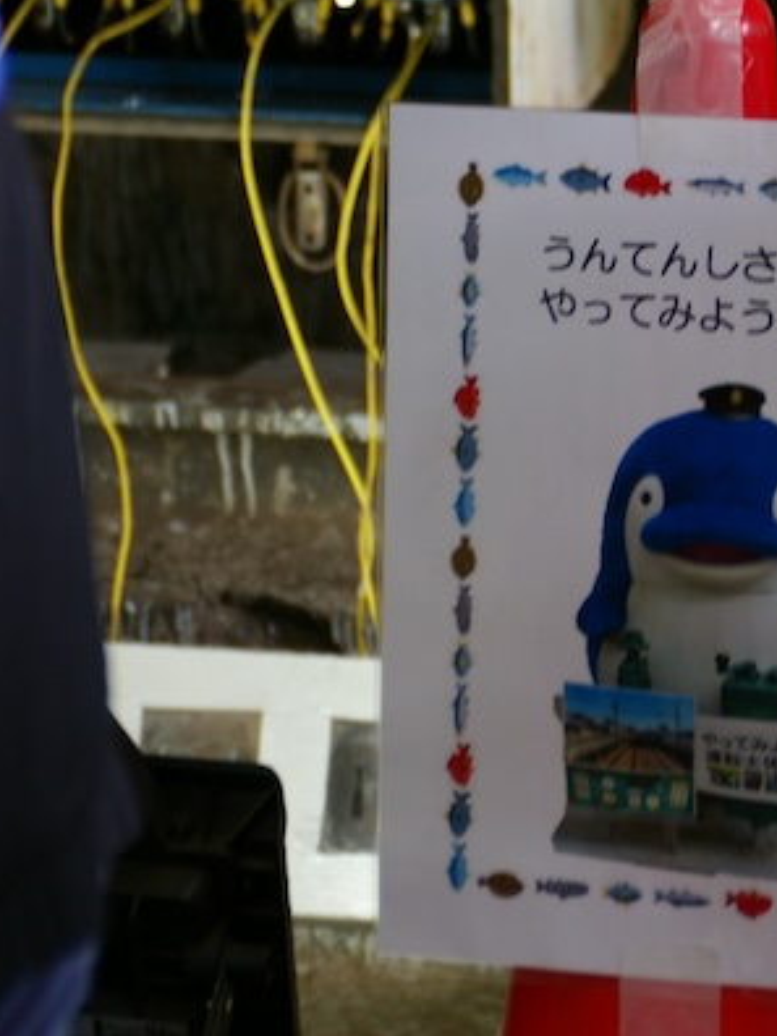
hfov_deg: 6.9
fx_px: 6405
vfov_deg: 9.2
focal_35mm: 214
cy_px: 517
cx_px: 725
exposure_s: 1/30
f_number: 5.6
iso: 400
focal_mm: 98
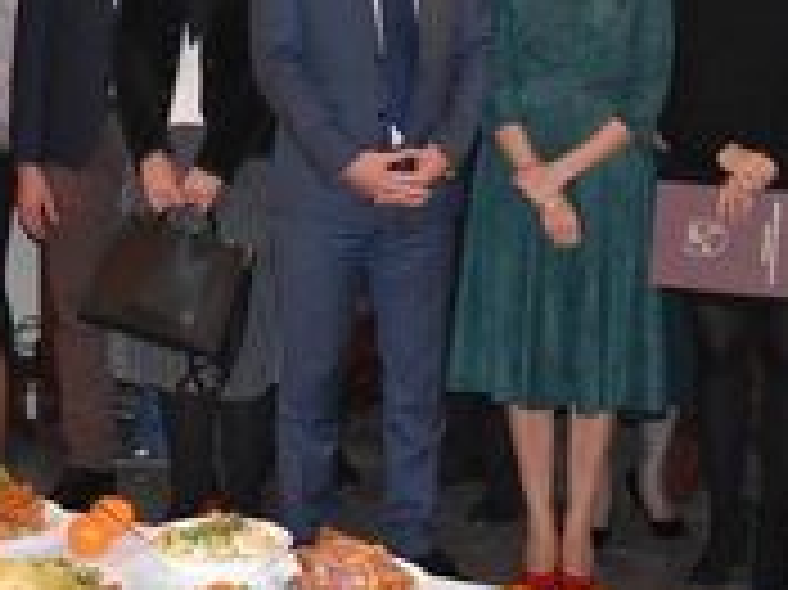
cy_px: 185
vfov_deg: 14.2
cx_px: 347
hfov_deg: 18.9
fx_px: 2366
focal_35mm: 104
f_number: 4.2
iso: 4000
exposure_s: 1/60
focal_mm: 30
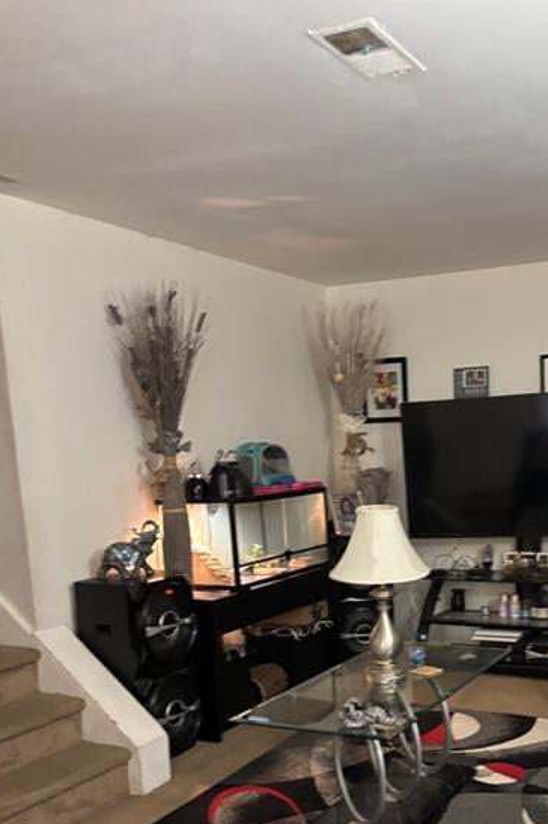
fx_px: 869
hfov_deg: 34.2
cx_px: 417
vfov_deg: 49.6
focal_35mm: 38
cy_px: 568
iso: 500
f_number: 1.6
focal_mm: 5.96
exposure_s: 1/30
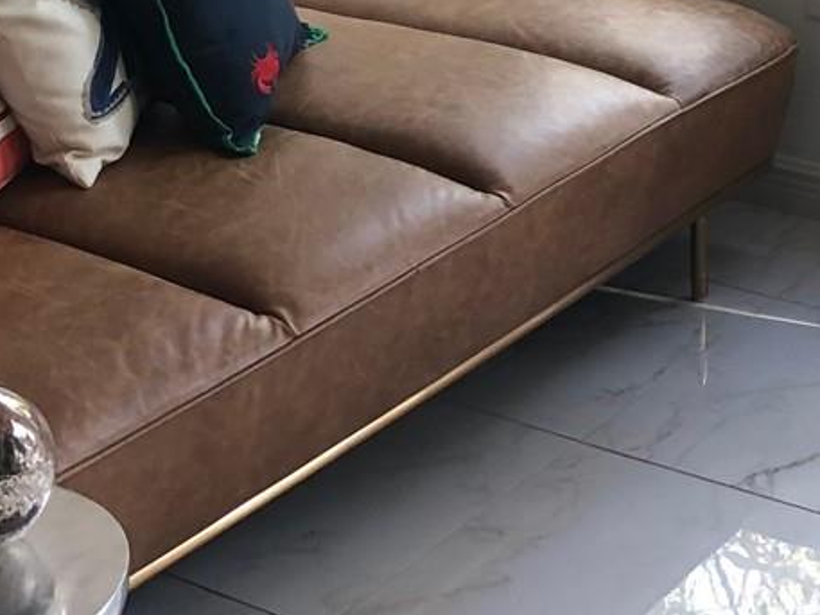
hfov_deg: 19.6
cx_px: 768
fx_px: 2322
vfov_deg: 14.3
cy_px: -258
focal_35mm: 98
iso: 40
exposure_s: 1/29
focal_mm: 4
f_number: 1.8
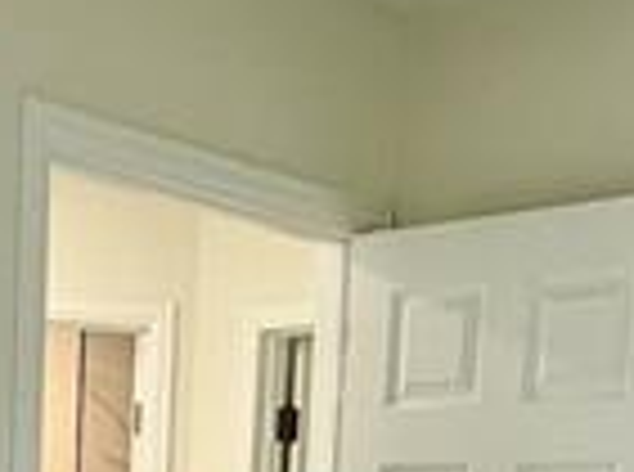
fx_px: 1863
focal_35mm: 102
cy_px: 892
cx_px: 301
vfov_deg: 12.9
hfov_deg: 19.3
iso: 100
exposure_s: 1/99
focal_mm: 2.22
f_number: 2.2
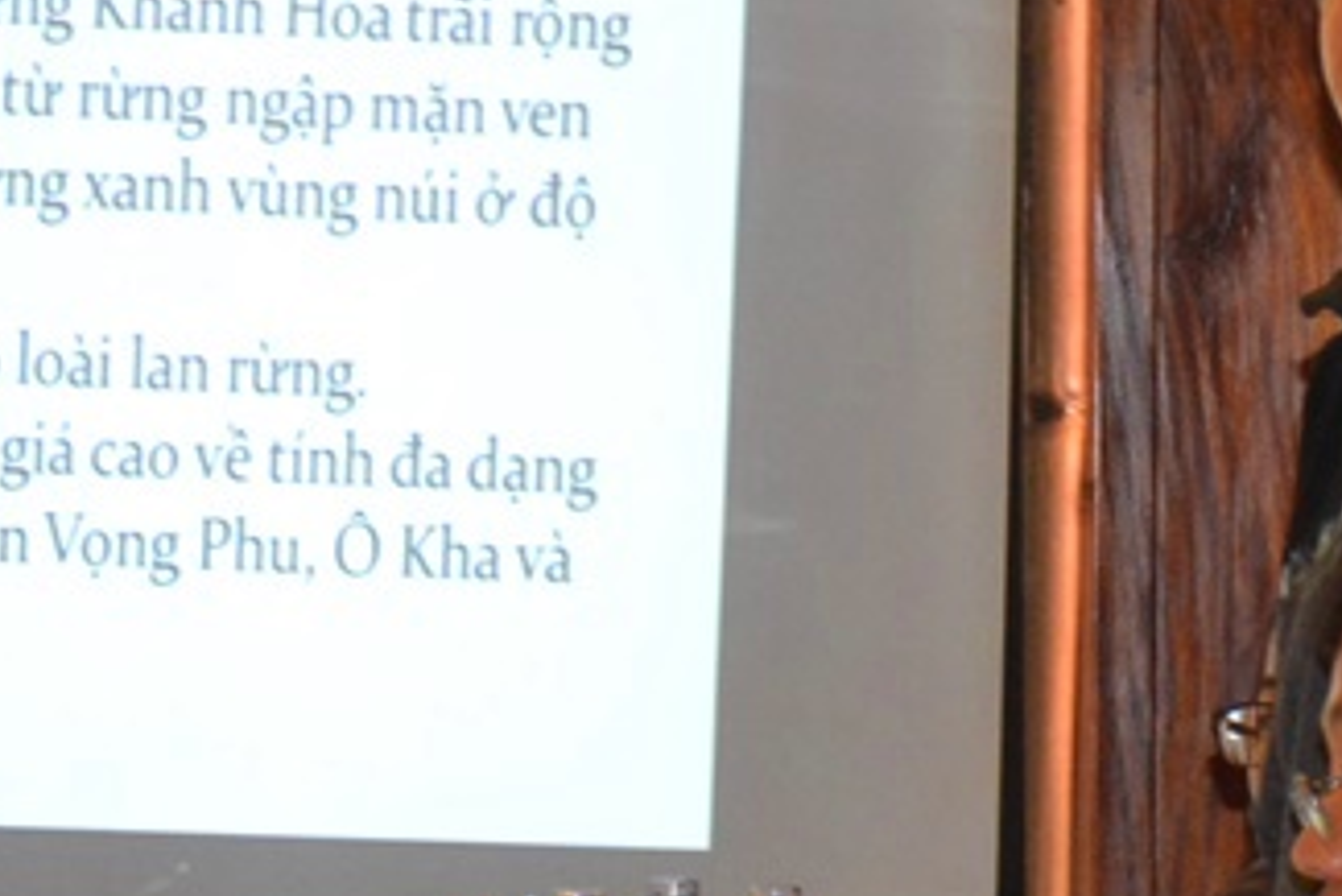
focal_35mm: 246
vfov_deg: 5.6
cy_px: -76
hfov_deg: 8.4
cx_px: 830
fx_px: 9174
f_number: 5.6
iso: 1600
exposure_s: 1/60
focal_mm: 52
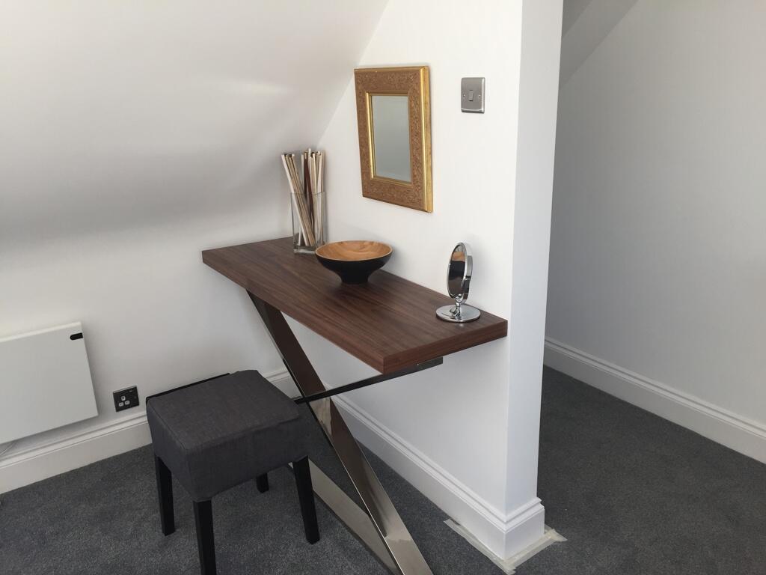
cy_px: 288
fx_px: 642
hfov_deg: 61.7
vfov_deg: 48.2
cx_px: 383
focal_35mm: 29
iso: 40
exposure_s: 1/100
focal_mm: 4.15
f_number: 2.2
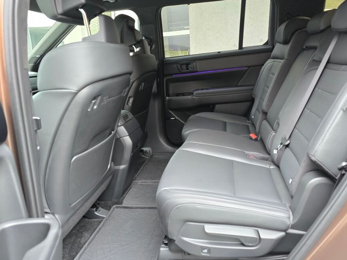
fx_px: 271
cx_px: 196
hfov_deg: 65.1
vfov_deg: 51.3
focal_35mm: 27
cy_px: 117
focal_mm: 6.3
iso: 640
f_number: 1.7
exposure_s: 1/60
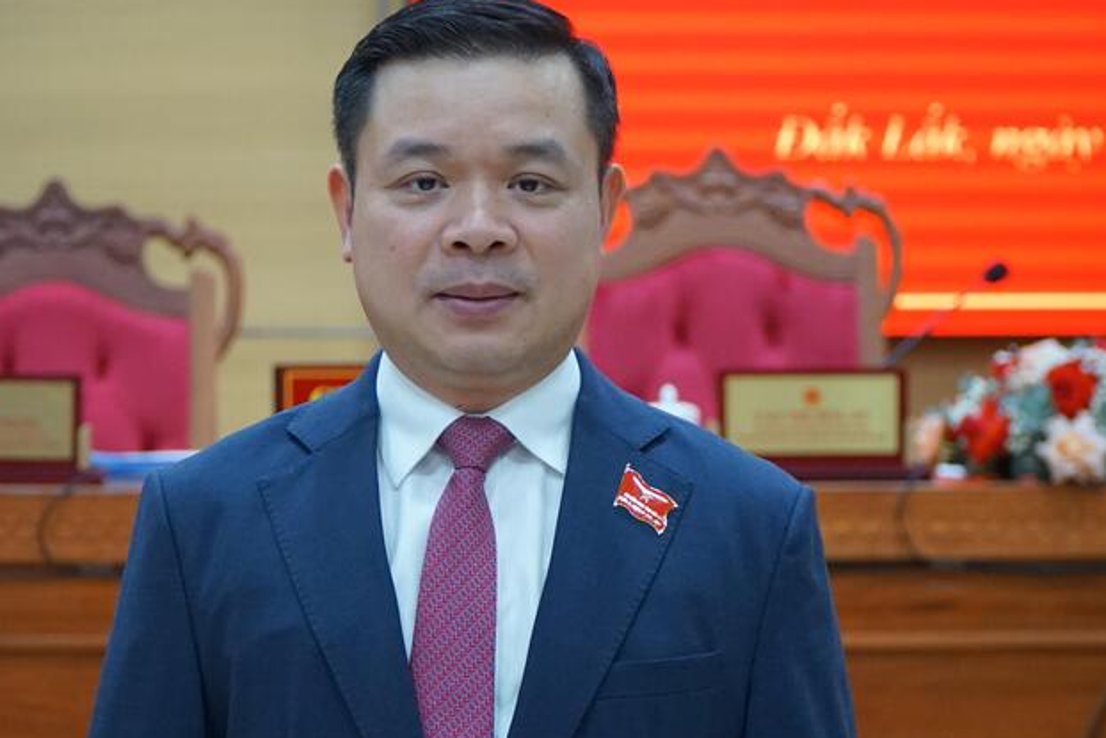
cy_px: 378
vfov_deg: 11.7
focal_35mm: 117
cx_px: 498
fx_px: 3595
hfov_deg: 17.5
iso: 2000
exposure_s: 1/160
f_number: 4
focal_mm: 61
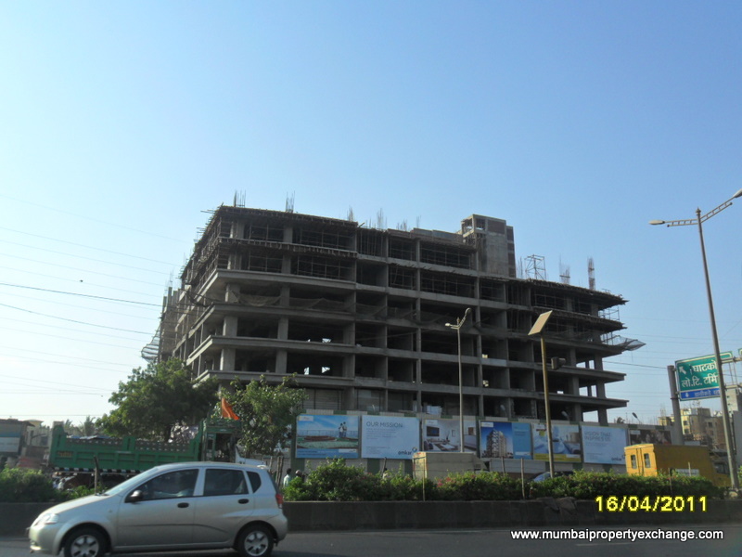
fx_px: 686
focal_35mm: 32
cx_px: 371
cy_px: 278
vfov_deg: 44.2
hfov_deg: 56.8
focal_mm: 5.7
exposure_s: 1/750
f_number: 3.7
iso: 100
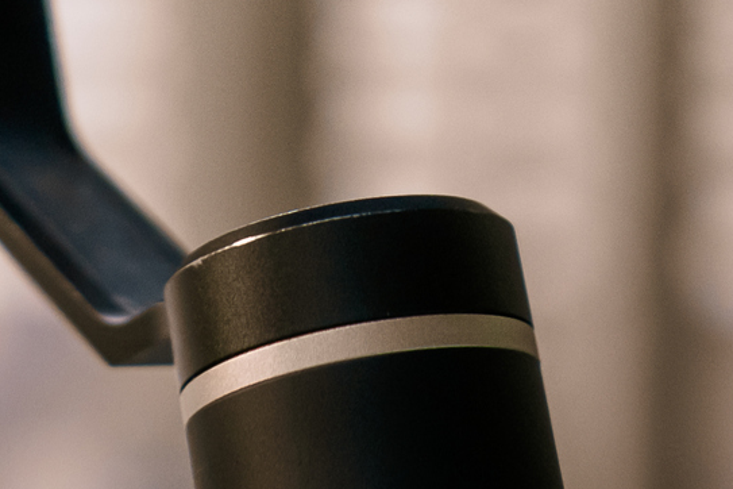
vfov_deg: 6.5
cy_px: -405
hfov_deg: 9.9
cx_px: 379
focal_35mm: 207
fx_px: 4214
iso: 400
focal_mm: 35
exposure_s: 1/200
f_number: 2.8
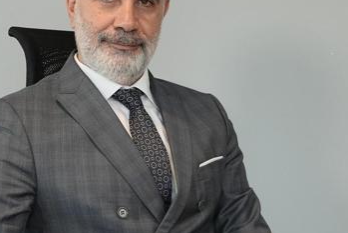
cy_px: 136
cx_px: 242
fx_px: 1344
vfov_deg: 9.9
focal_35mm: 139
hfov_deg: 14.7
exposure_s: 1/200
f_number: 5
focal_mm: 63
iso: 1600
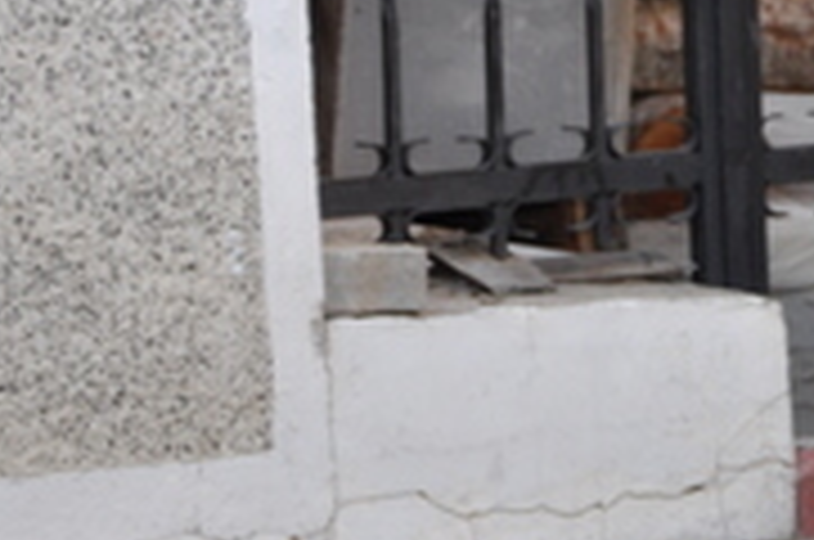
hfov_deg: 4.8
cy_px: 16
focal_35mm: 424
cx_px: 1043
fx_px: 9570
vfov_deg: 3.2
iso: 200
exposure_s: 1/125
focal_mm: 80
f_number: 5.3
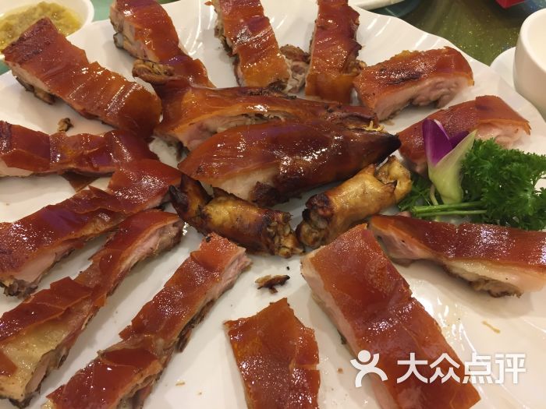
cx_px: 273
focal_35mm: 29
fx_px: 457
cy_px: 204
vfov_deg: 48.2
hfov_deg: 61.7
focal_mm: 4.15
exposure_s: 1/33
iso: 80
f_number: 2.2
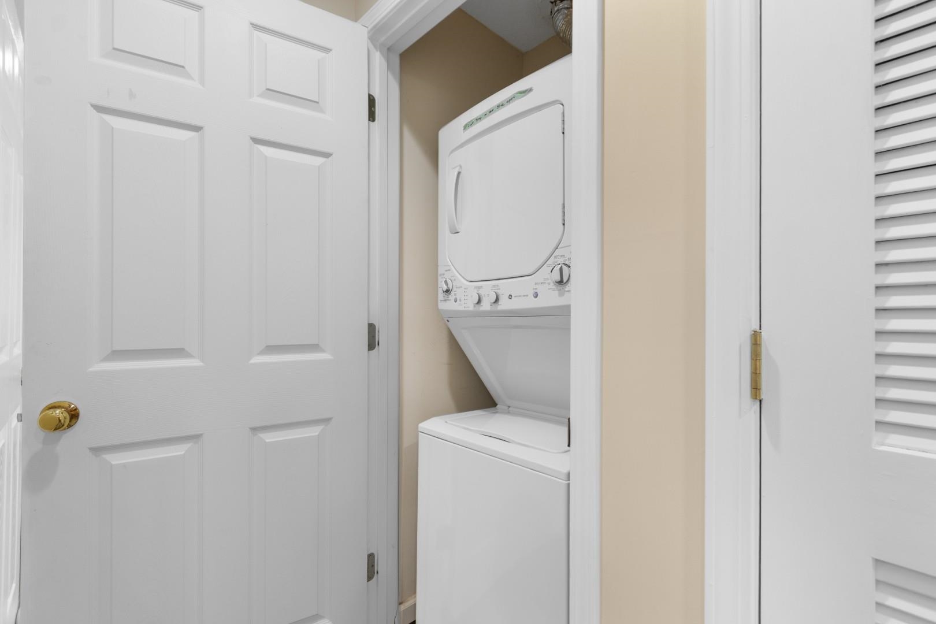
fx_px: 390
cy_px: 312
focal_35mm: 15
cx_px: 468
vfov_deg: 77.3
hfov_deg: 100.4
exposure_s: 1/5
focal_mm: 10
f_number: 4.5
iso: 100
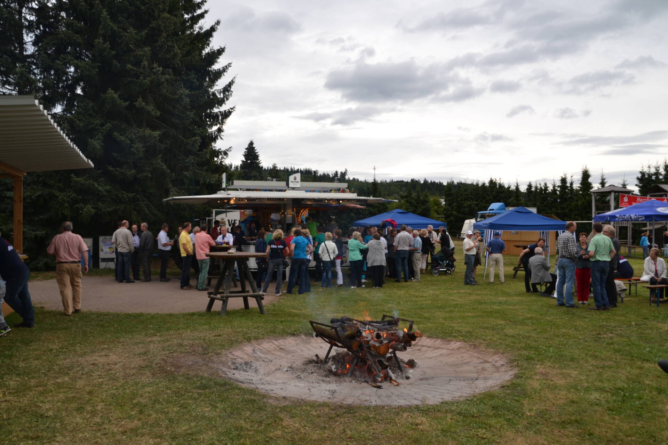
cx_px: 334
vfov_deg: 43.6
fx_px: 557
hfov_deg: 61.9
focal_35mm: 30
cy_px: 222
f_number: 7.1
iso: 100
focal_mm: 20
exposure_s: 1/200
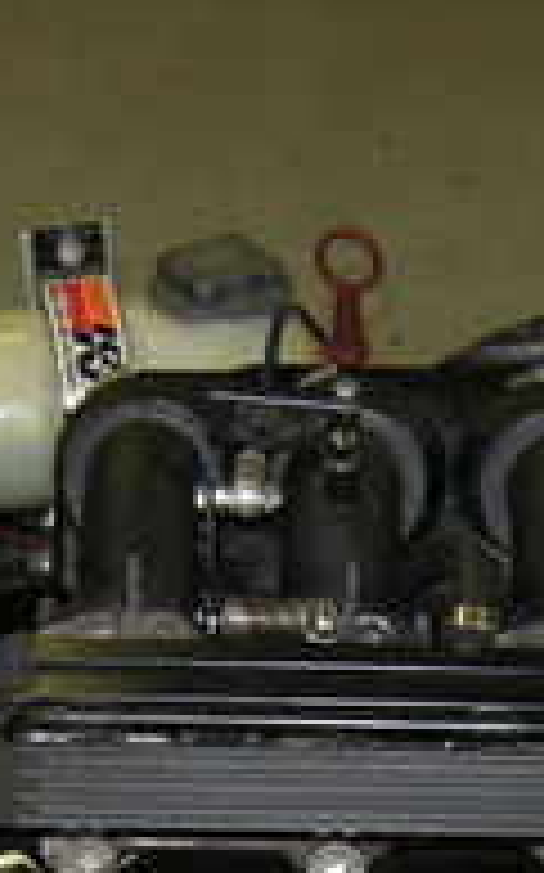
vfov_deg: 19.8
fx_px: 2328
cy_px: 1066
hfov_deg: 13.3
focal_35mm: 98
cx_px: 265
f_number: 2.8
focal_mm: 4.7
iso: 64
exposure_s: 1/30
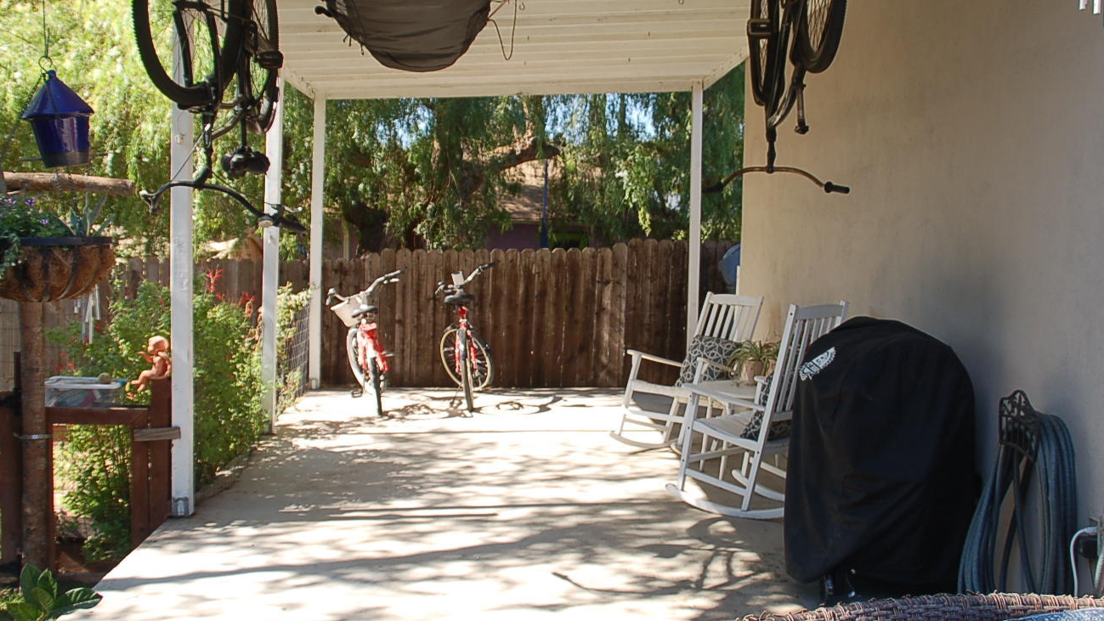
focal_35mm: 40
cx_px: 631
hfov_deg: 50.3
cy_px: 274
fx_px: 1171
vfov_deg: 29.7
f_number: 6.3
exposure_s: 1/160
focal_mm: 22
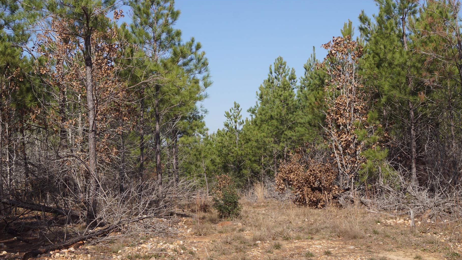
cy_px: 150
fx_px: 649
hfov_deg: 39.2
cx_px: 228
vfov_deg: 22.6
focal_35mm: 53
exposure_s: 1/160
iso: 100
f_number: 10
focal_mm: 30
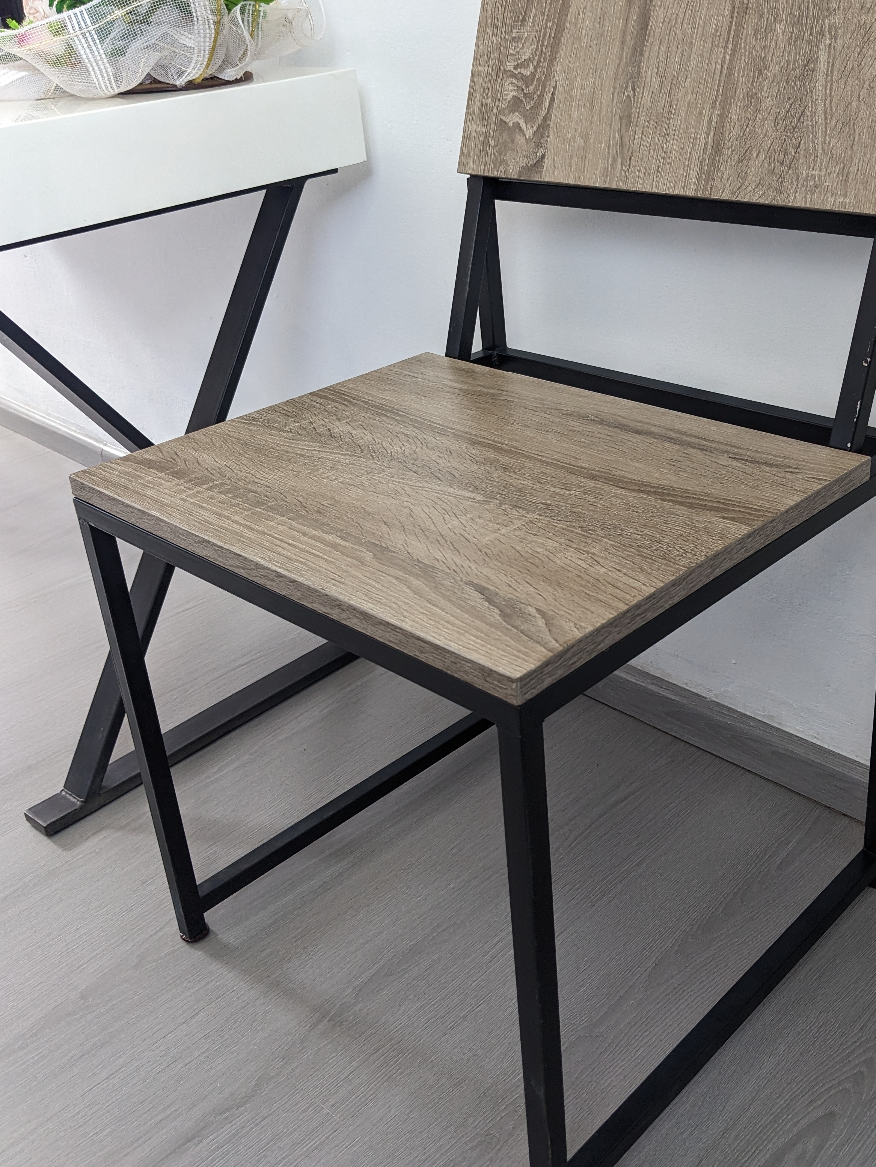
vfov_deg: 52.5
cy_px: 507
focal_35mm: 35
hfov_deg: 40.6
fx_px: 1181
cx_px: 514
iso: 112
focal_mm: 4.38
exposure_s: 1/23.8
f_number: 1.73
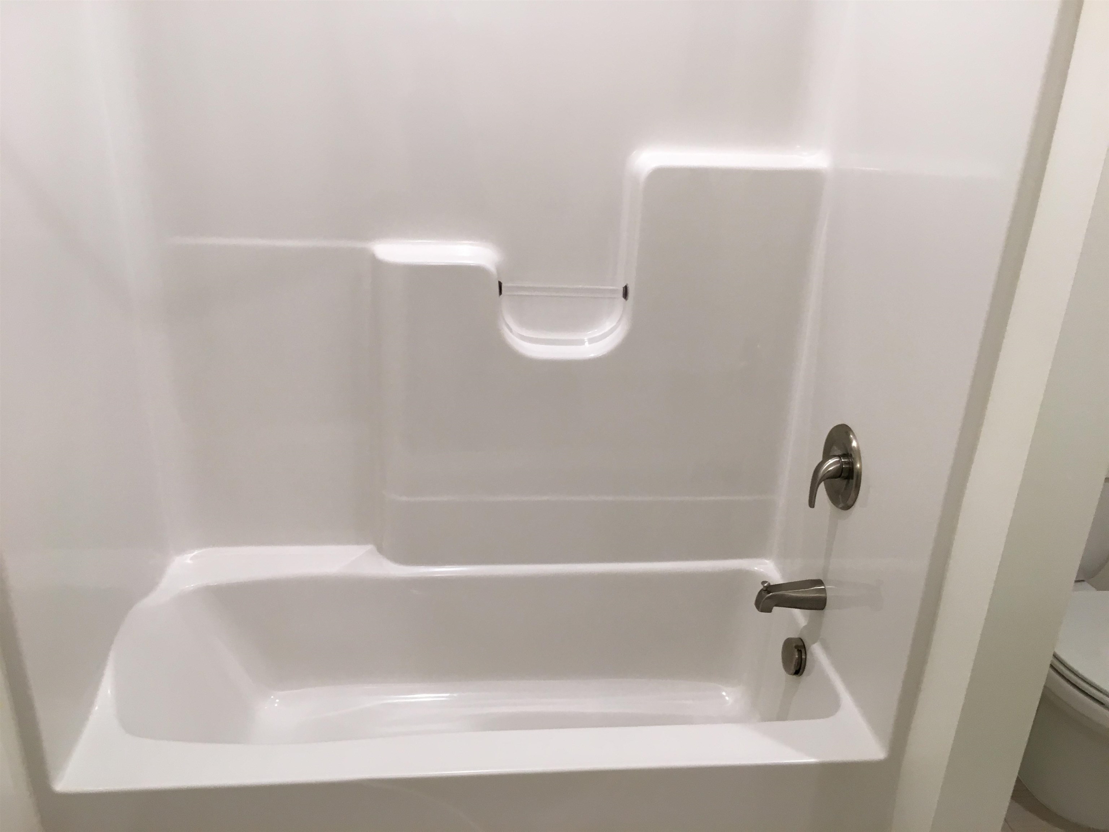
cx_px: 554
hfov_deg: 61.7
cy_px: 416
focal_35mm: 29
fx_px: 929
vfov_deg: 48.2
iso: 40
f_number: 2.2
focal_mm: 4.15
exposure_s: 1/33
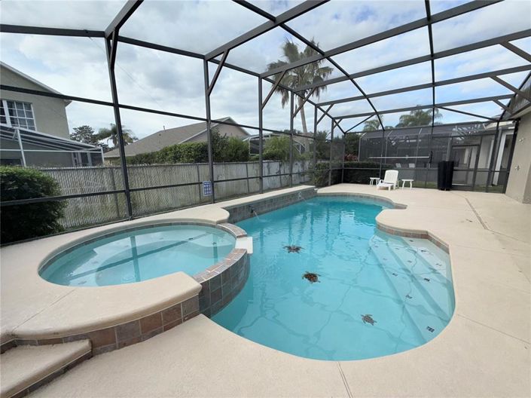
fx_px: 215
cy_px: 199
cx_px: 266
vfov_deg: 85.6
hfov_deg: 102.1
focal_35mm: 14
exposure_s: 1/613
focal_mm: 2.22
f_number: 2.2
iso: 16
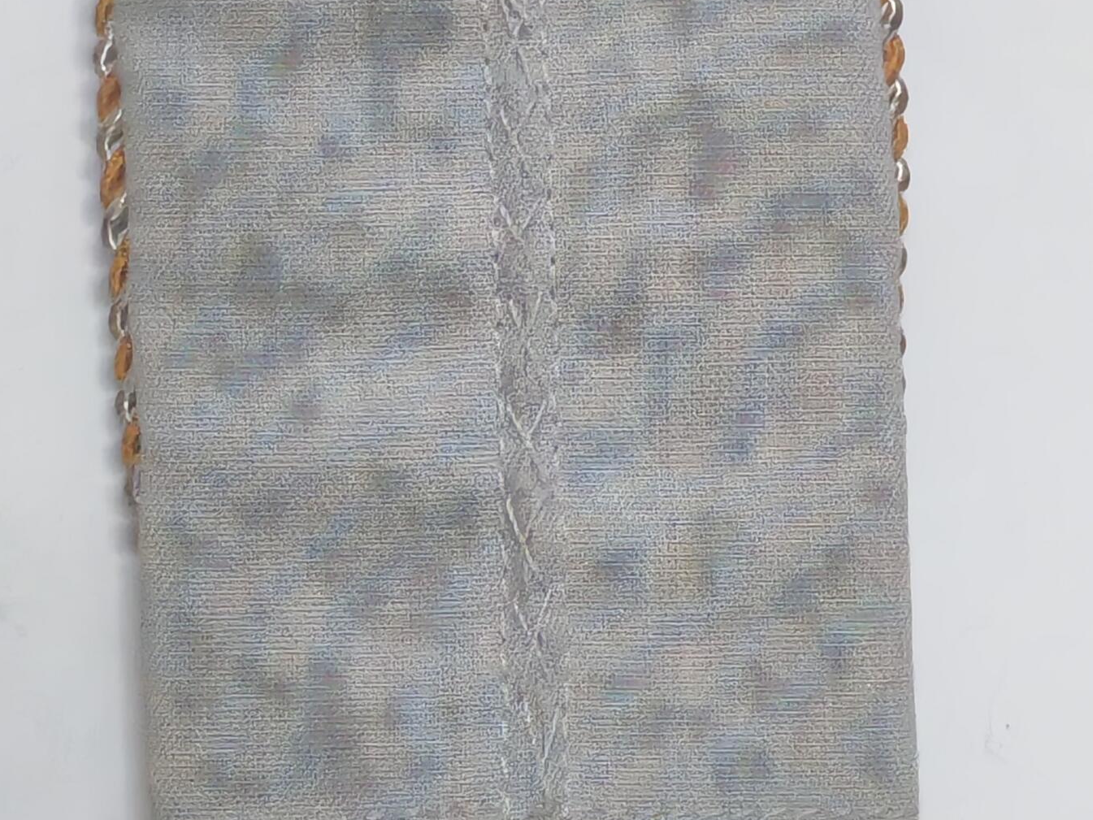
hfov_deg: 10.4
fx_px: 6000
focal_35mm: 190
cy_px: 310
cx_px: 545
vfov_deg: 7.8
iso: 1000
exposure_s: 1/33
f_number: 1.95
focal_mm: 5.52
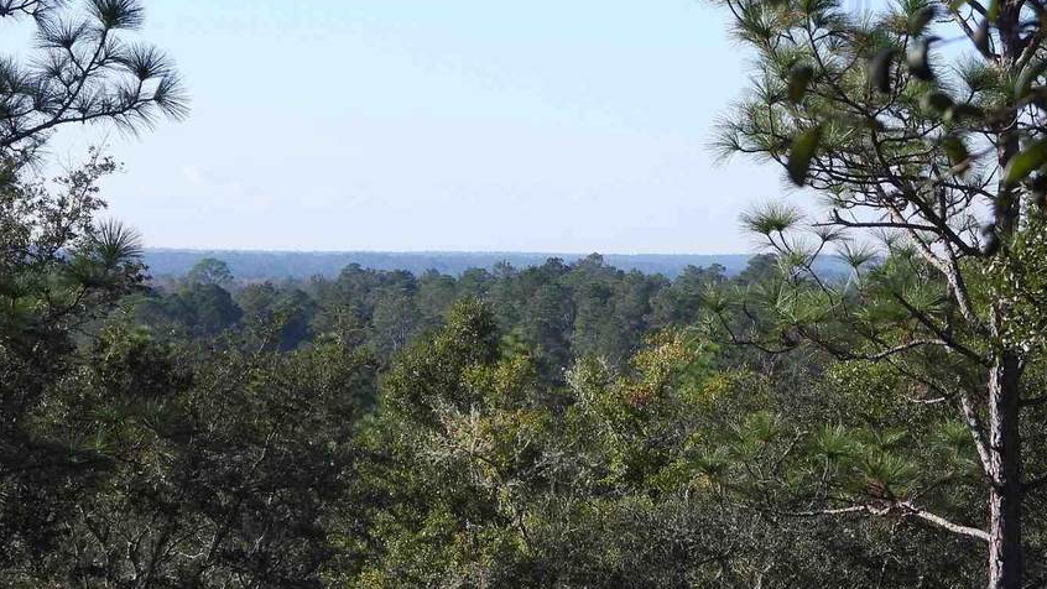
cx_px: 610
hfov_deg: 12.4
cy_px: 245
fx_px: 4803
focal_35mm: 173
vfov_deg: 7.0
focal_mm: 18.9
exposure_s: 1/640
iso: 100
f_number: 4
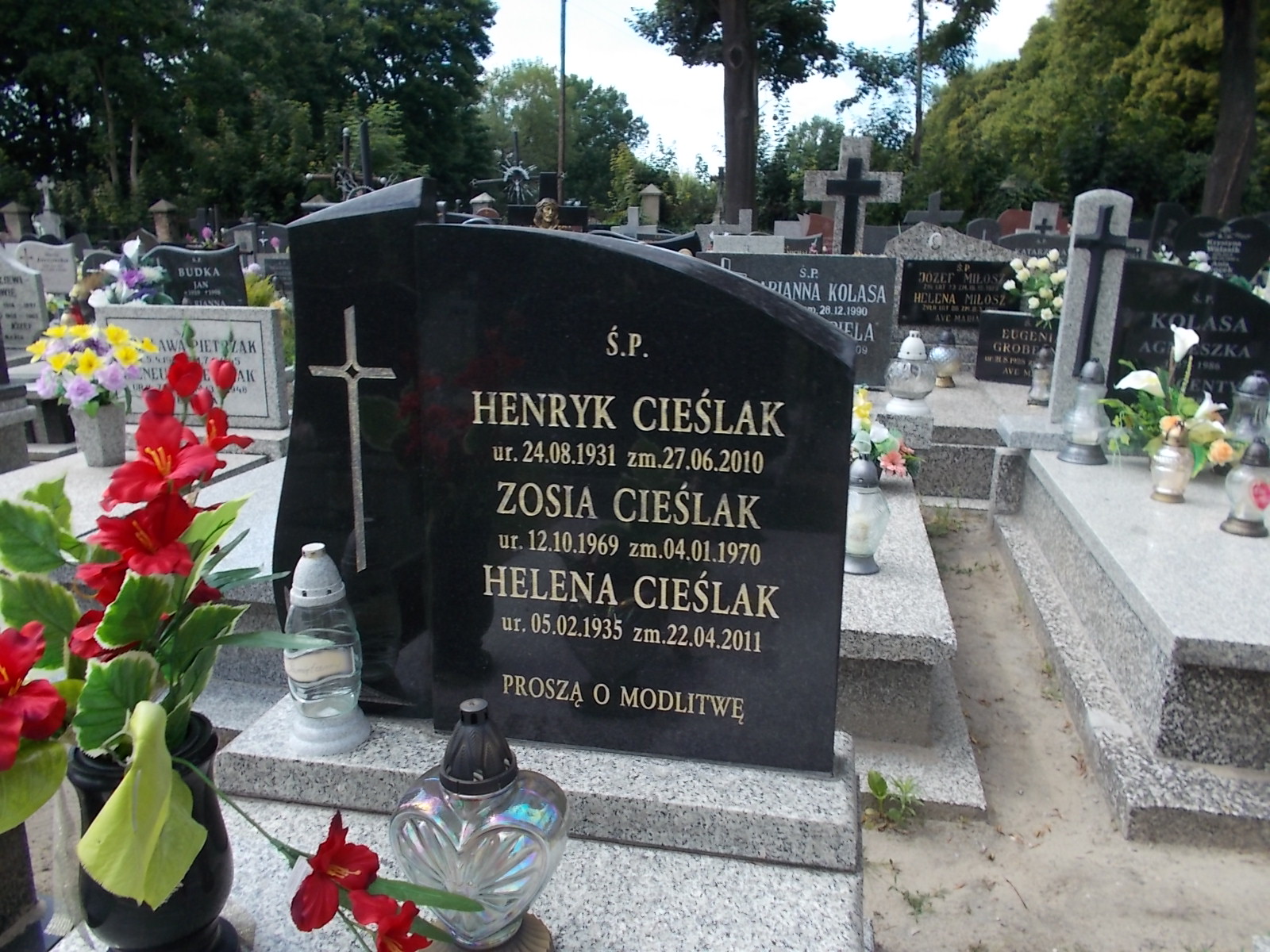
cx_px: 635
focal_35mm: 26
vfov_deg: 53.1
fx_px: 954
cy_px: 476
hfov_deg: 67.3
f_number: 8
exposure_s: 1/80
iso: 80
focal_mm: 4.6
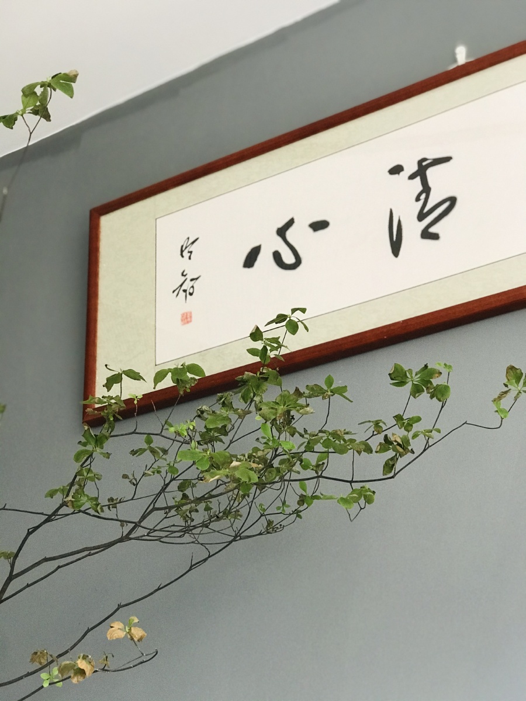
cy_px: 350
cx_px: 263
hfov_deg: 25.7
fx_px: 1155
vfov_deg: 33.8
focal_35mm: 57
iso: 250
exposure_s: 1/50
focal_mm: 6.6
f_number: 2.8
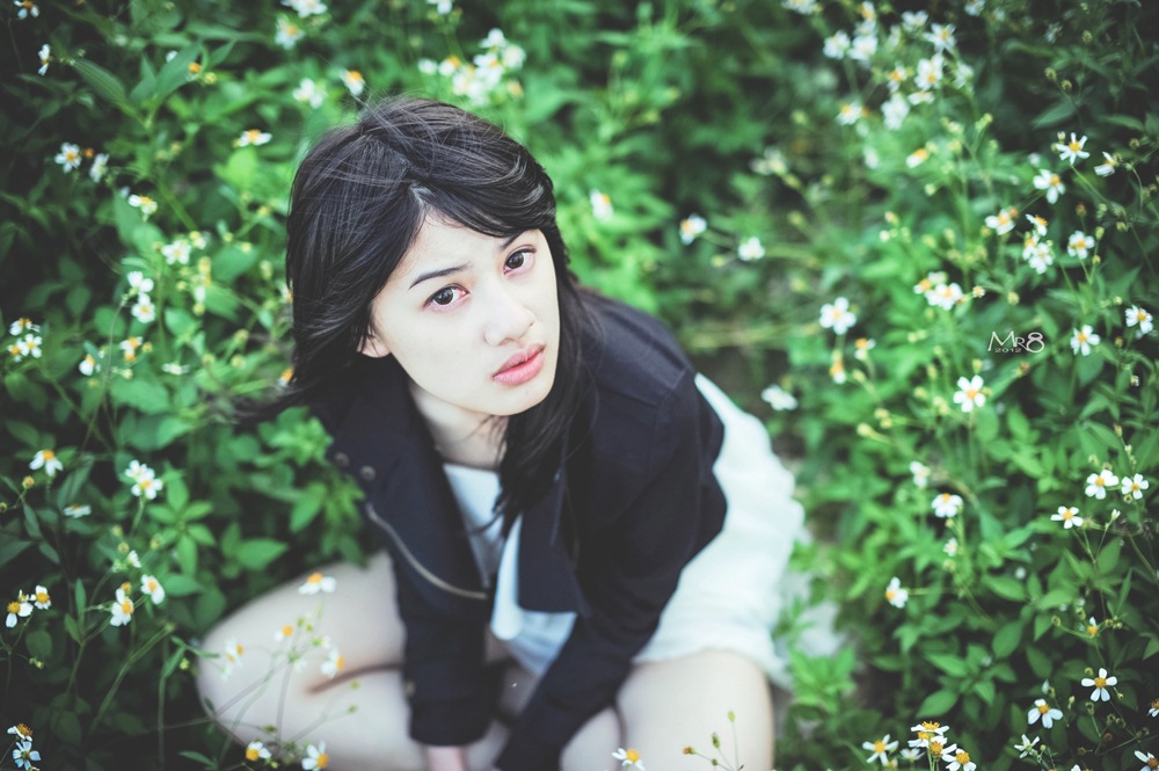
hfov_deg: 39.6
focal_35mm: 50
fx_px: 1608
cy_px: 386
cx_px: 580
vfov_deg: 26.9
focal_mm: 50
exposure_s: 1/1250
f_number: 1.8
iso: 200
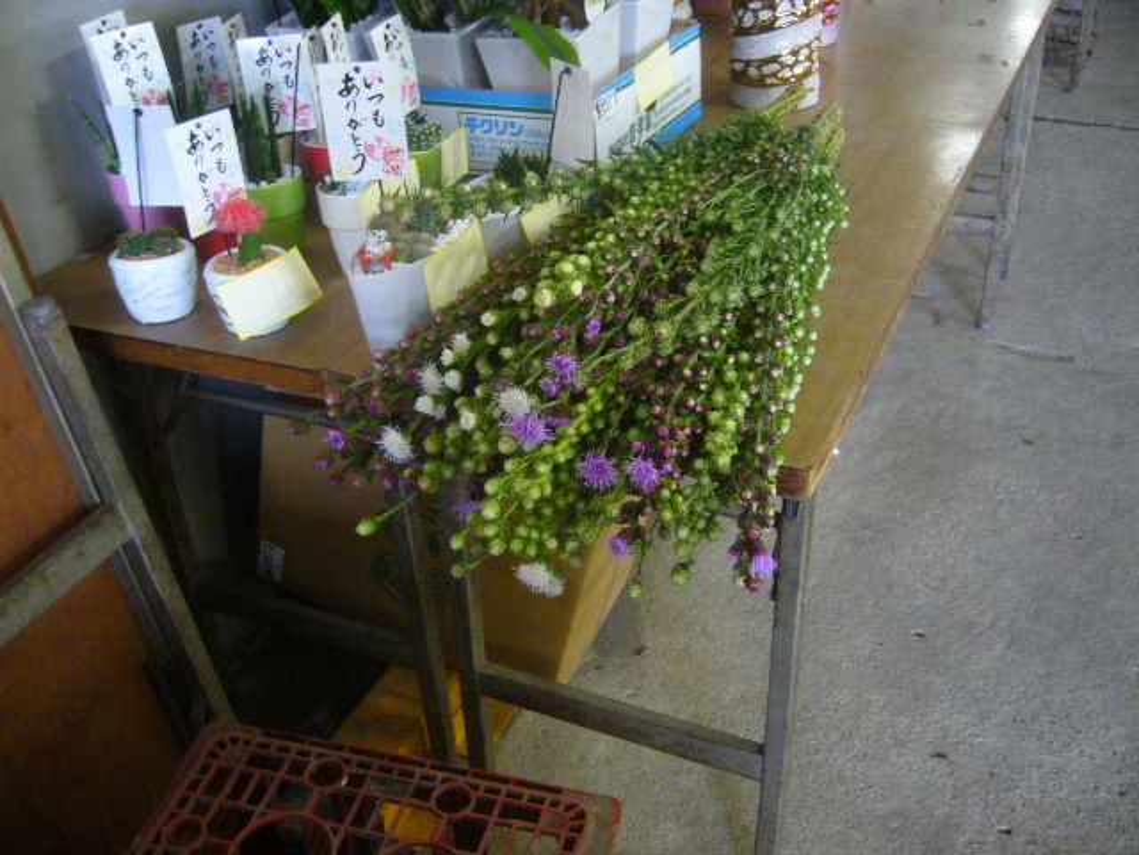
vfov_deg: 40.7
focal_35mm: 35
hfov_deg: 52.6
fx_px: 1152
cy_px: 428
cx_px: 570
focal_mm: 5.8
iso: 200
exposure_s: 1/8
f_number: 2.8
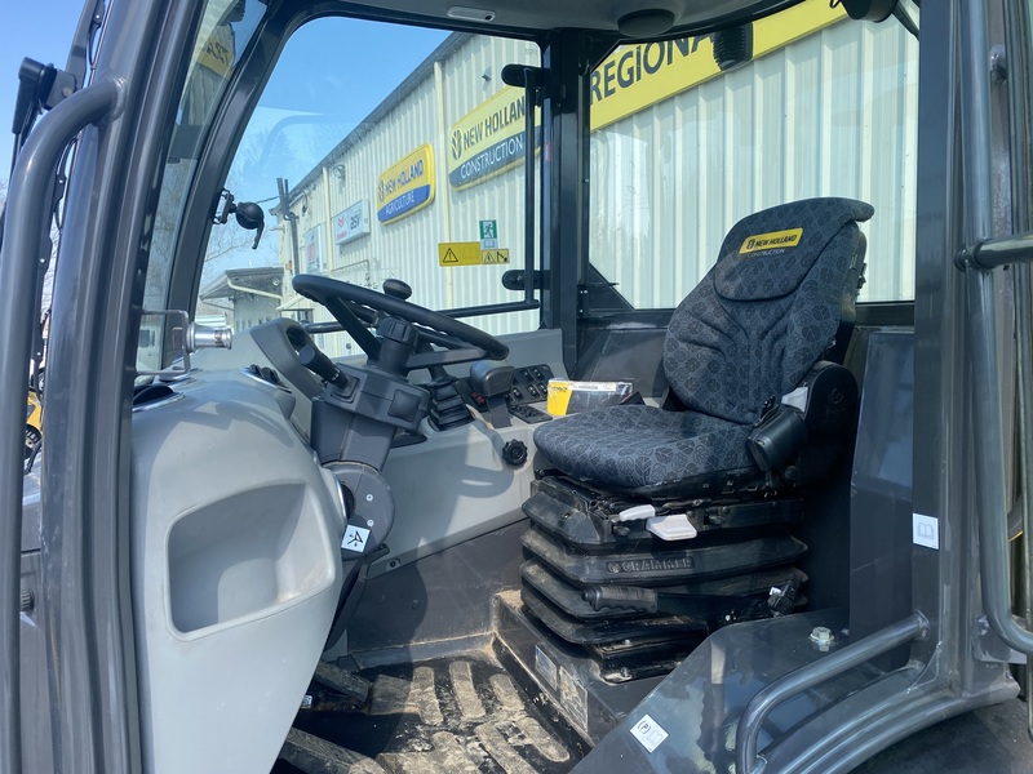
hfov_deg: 67.3
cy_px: 387
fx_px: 776
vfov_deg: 53.1
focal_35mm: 26
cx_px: 516
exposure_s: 1/1182
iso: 32
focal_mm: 4.25
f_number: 1.8
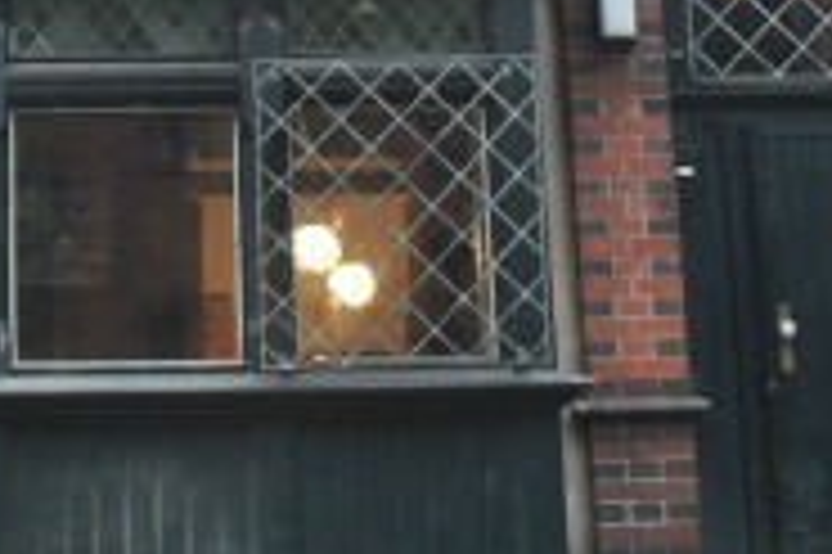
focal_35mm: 117
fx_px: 2702
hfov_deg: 17.3
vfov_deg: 11.2
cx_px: 90
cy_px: -282
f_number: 4.5
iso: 200
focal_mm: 18
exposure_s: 1/80
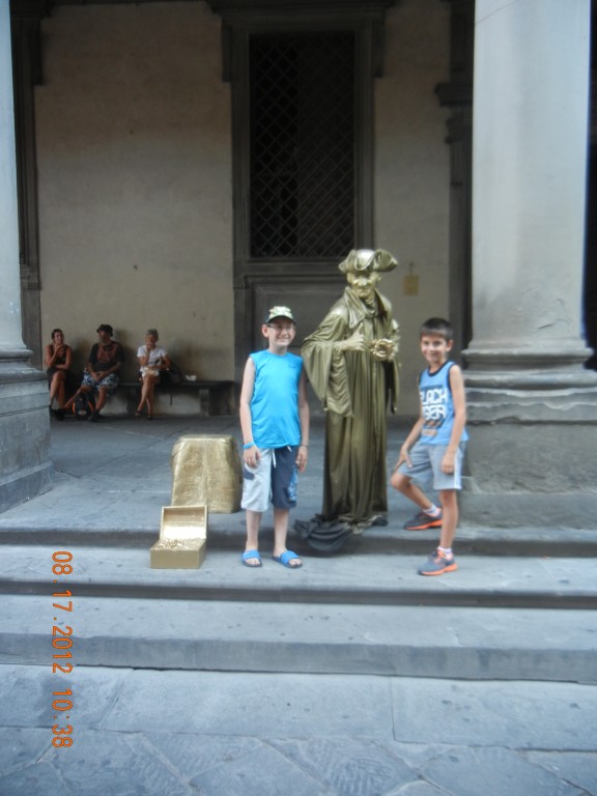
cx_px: 298
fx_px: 690
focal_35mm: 30
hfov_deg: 46.8
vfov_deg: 60.0
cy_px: 398
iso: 178
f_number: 3.5
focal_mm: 5.4
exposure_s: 1/40.5
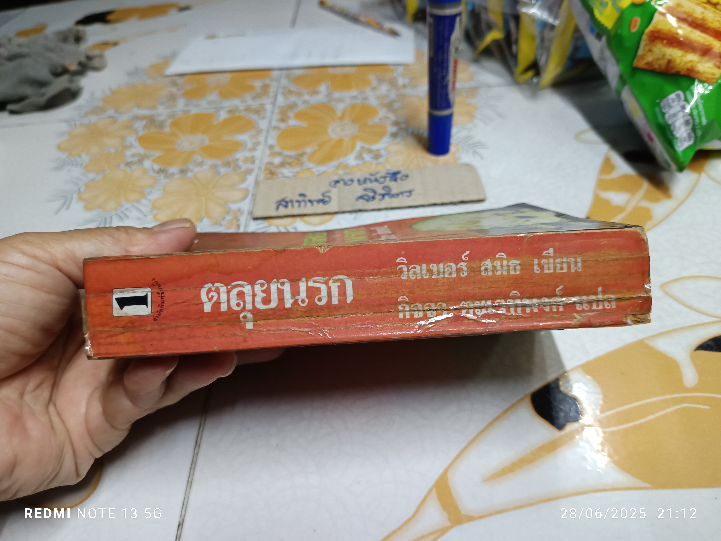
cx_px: 360
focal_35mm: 24
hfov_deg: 71.6
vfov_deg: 56.8
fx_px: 500
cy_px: 270
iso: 1187
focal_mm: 5.31
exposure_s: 1/33.3
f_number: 1.7
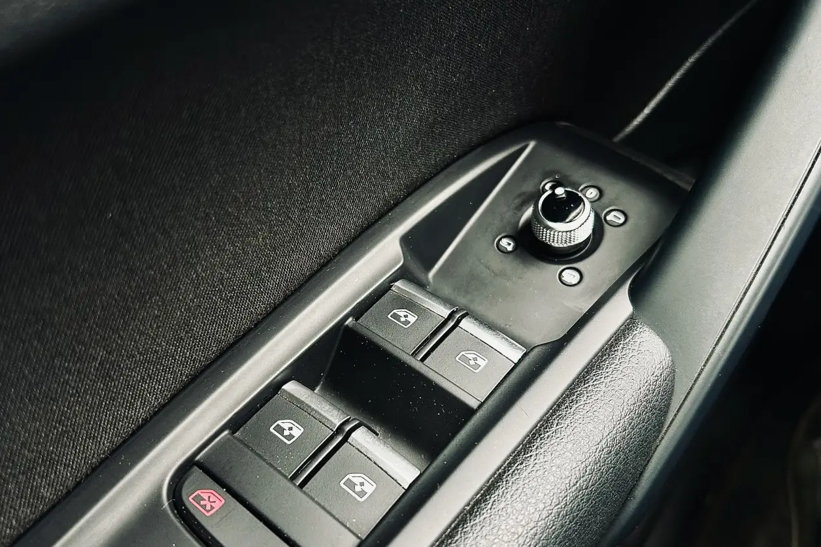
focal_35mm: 31
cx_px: 385
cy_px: 298
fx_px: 707
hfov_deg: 60.2
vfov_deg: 42.3
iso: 40
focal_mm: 5.7
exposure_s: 1/108
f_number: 1.5
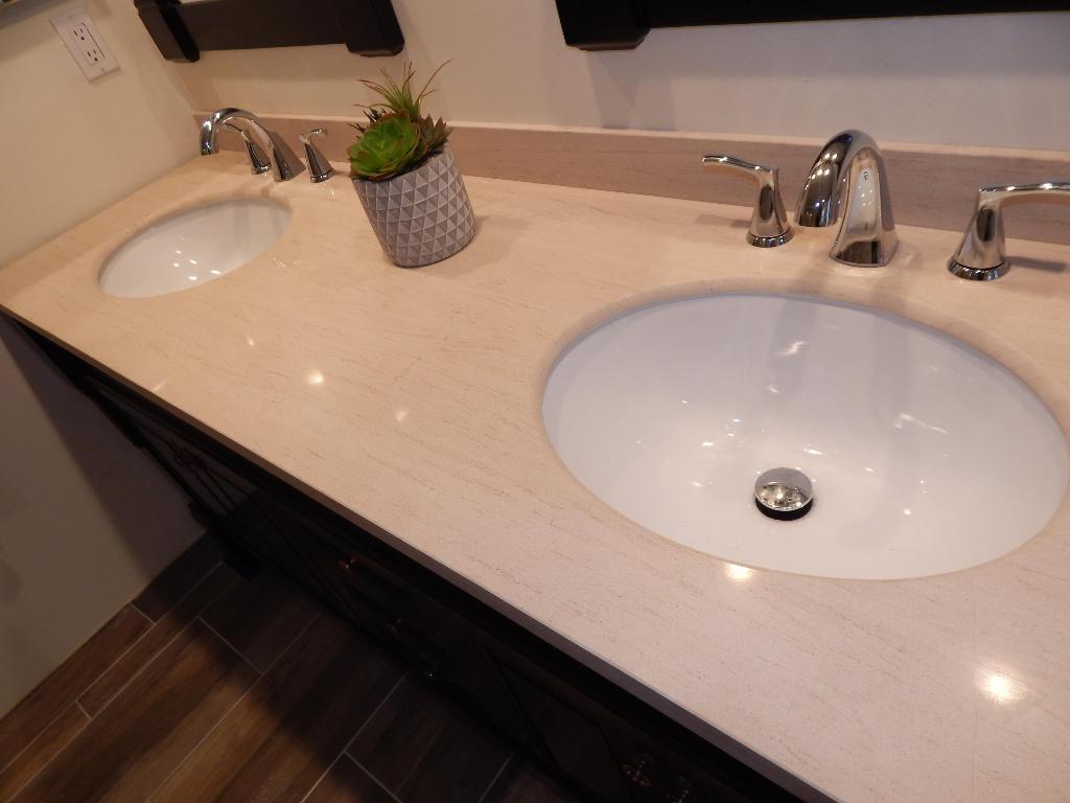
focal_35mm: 22
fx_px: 680
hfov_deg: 76.4
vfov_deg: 61.1
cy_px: 402
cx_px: 535
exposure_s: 1/50
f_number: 3
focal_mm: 4
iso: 125
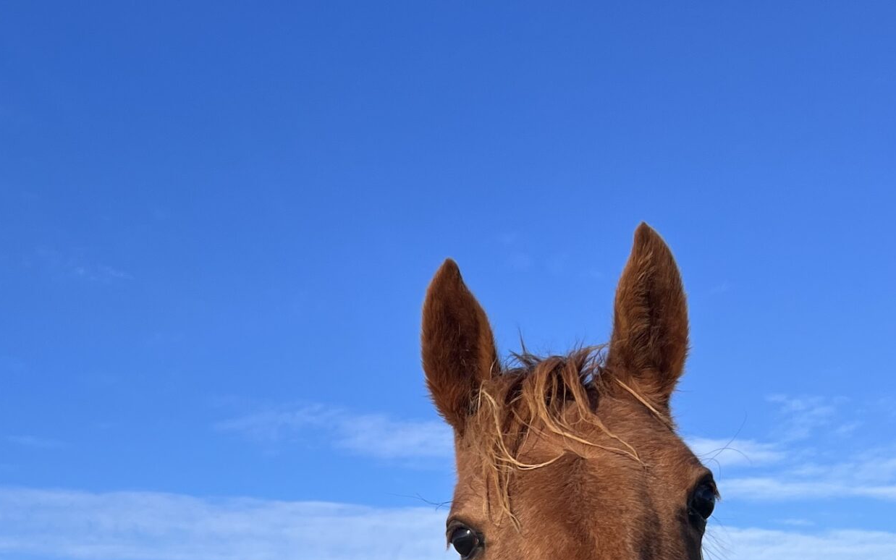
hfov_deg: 35.5
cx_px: 355
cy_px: 787
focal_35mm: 57
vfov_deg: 20.2
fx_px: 1392
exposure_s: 1/2755
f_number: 1.6
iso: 50
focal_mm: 5.1
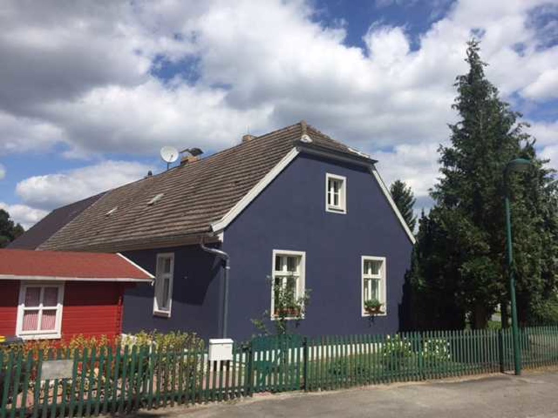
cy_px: 209
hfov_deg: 61.7
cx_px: 279
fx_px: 467
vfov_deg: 48.2
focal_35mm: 29
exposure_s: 1/3049
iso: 32
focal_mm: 4.15
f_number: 2.2
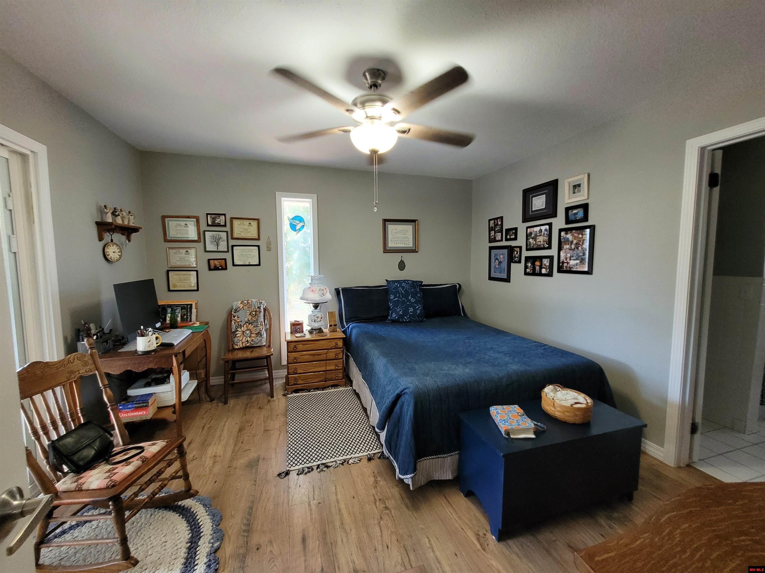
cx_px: 382
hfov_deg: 106.2
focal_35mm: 13
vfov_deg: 89.9
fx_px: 287
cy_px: 286
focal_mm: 1.74
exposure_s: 1/60
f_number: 2.2
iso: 250
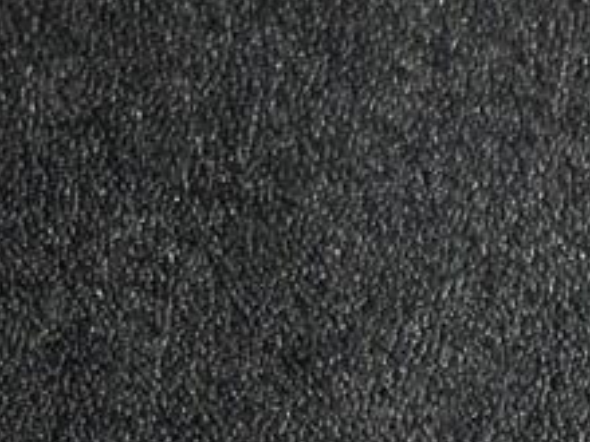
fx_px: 5198
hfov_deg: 6.3
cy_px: 1179
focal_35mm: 305
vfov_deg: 4.7
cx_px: 1298
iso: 80
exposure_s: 1/50
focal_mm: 6.86
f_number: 1.78
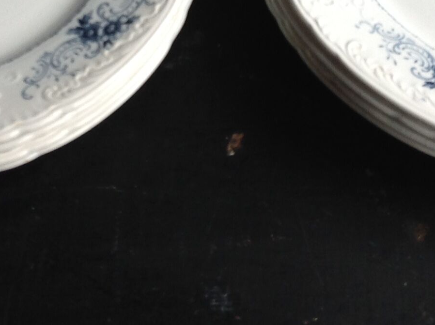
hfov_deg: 19.5
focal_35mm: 101
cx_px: 192
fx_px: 1268
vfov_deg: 14.0
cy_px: -109
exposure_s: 1/15
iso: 50
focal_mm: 4.28
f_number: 2.4
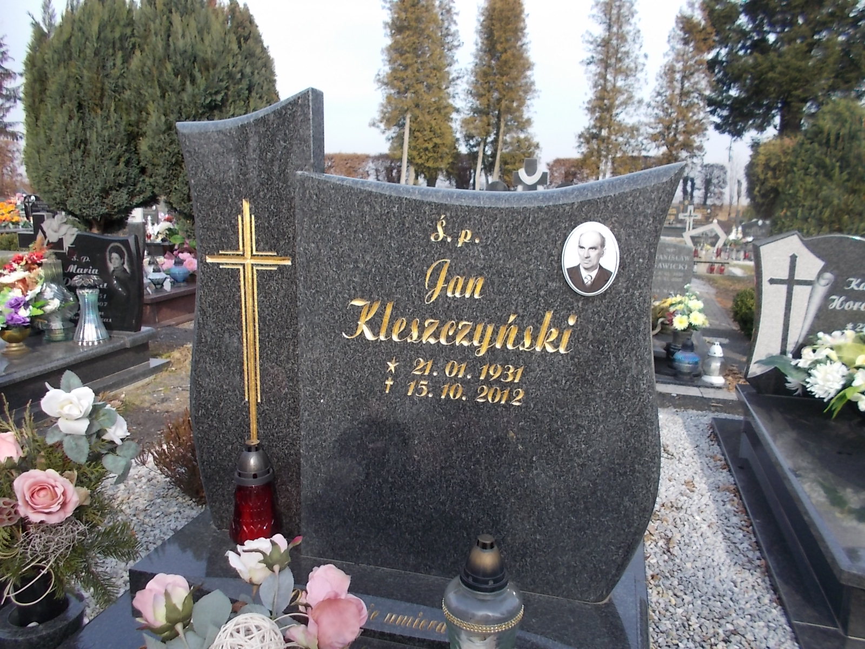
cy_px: 324
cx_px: 432
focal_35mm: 26
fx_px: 650
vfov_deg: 53.1
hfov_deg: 67.3
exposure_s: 1/400
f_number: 3.2
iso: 80
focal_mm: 4.6
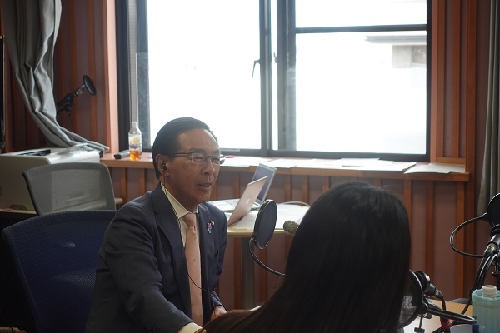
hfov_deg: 29.7
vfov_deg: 20.0
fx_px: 944
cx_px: 250
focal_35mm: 68
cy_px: 166
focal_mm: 25.19
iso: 125
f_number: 3.2
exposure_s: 1/80
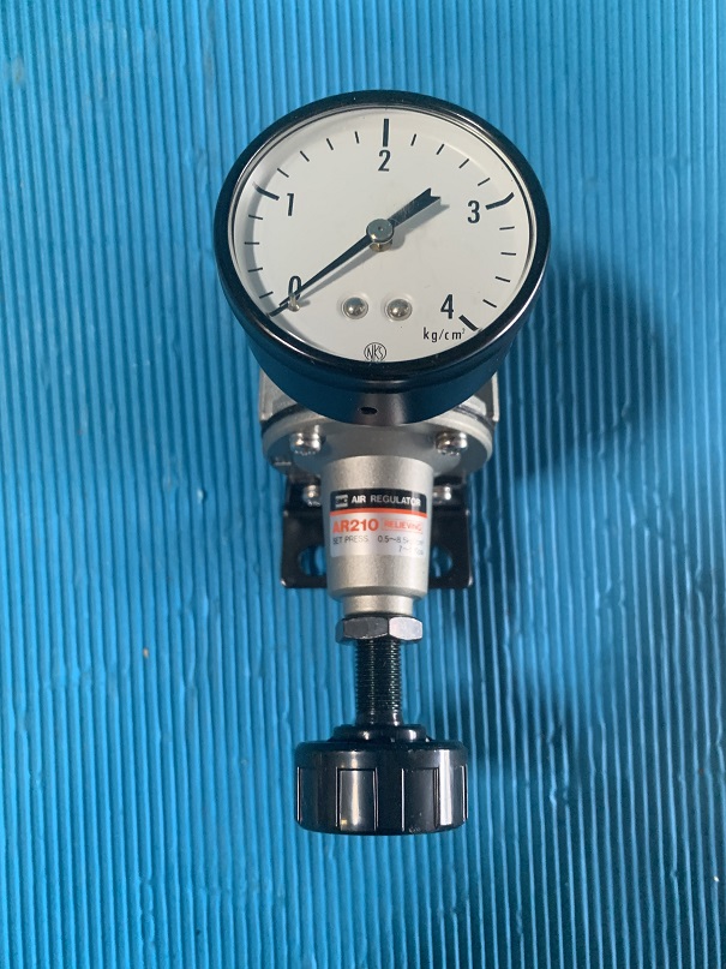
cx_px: 363
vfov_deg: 67.3
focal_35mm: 26
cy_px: 484
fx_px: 727
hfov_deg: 53.1
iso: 320
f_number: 1.8
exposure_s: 1/60
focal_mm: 4.25
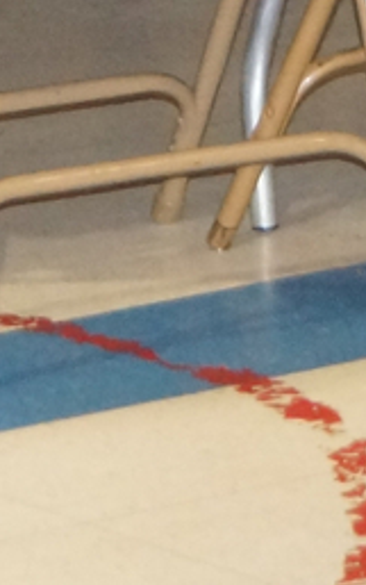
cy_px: -610
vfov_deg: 4.3
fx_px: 7680
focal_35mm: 482
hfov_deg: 2.7
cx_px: -379
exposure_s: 1/100
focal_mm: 50
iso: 2500
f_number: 5.6
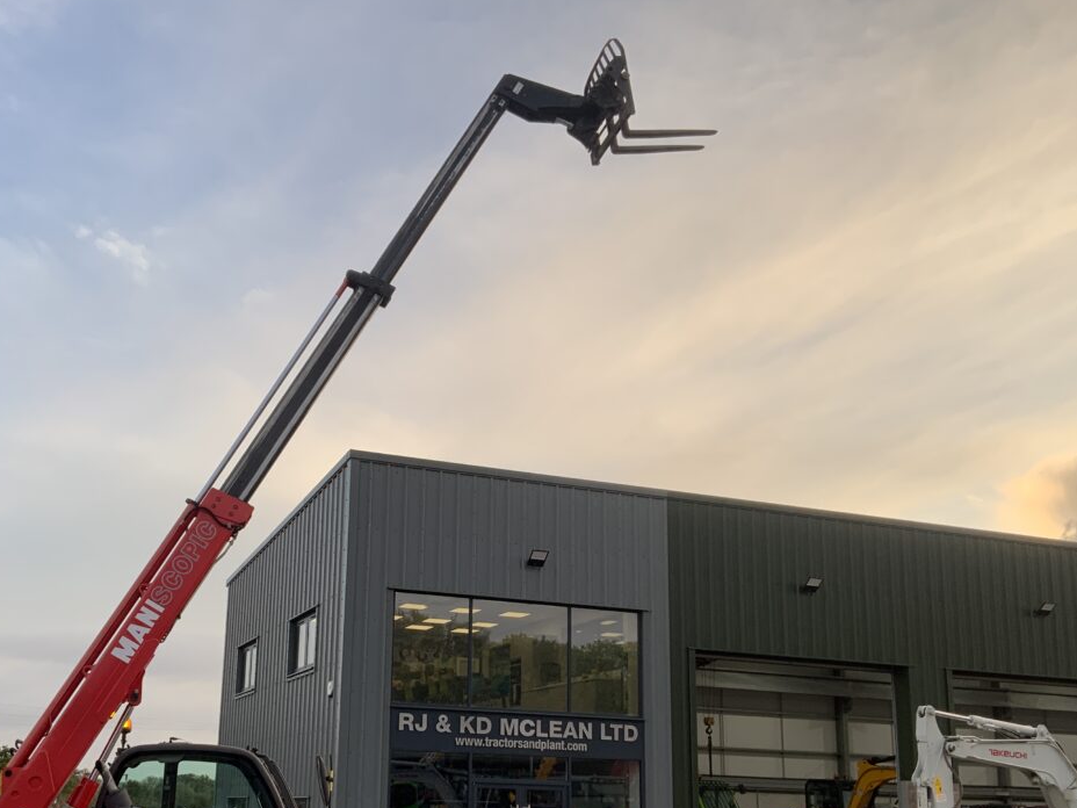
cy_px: 544
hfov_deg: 46.6
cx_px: 454
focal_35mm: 40
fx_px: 1245
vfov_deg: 35.6
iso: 20
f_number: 1.8
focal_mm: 3
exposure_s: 1/122
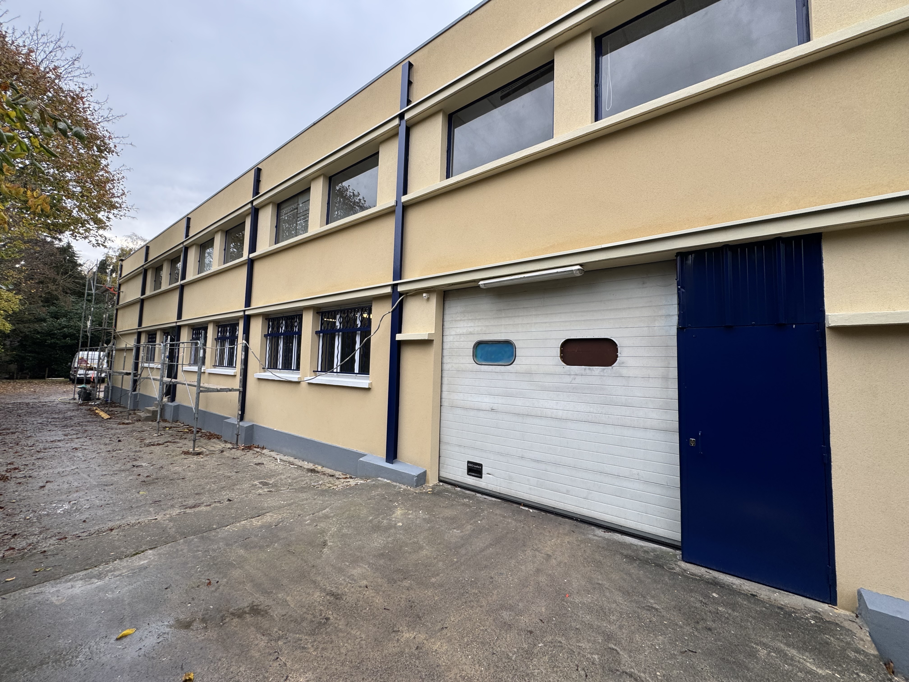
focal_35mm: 14
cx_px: 454
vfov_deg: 85.7
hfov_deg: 102.1
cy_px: 341
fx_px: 368
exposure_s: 1/118
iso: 40
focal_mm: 2.22
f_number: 2.2
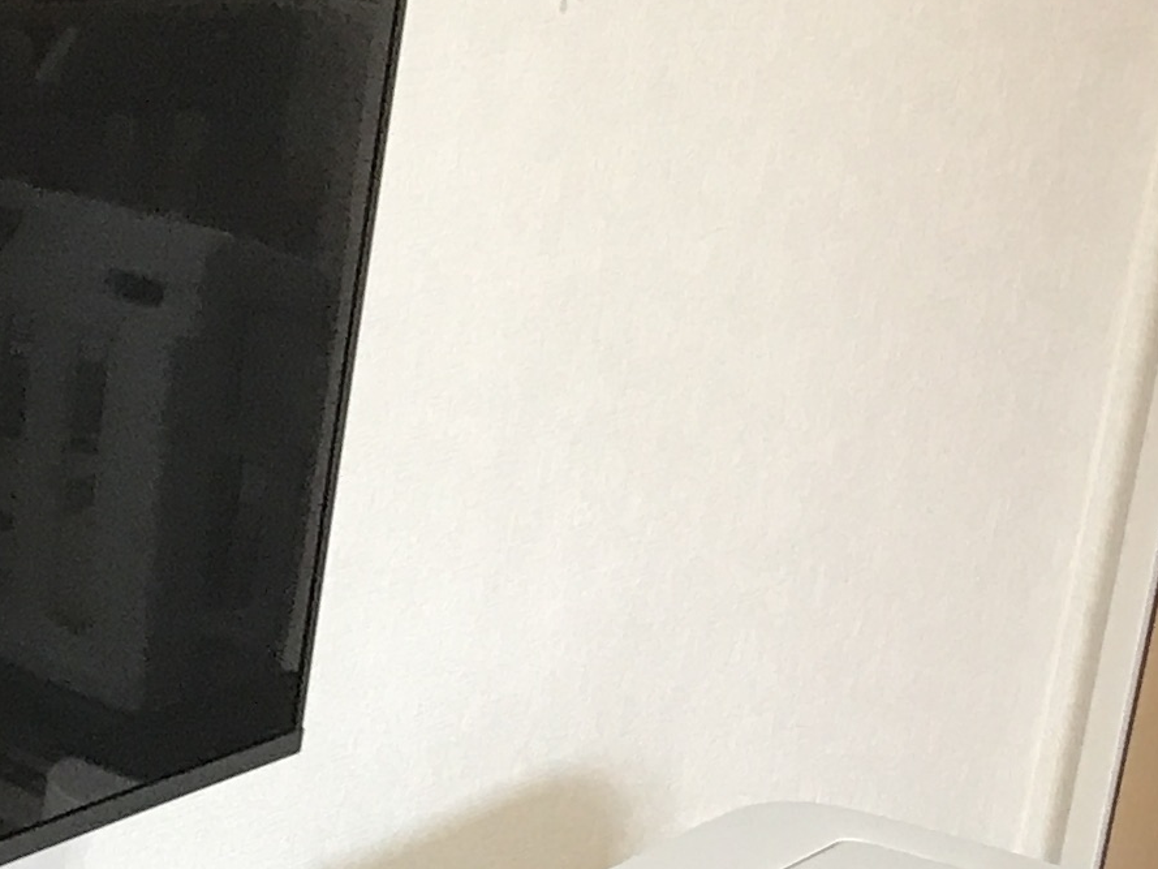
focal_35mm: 127
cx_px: -1003
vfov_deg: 11.6
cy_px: 723
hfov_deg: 13.7
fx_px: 4249
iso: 32
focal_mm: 3.99
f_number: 1.8
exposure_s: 1/33
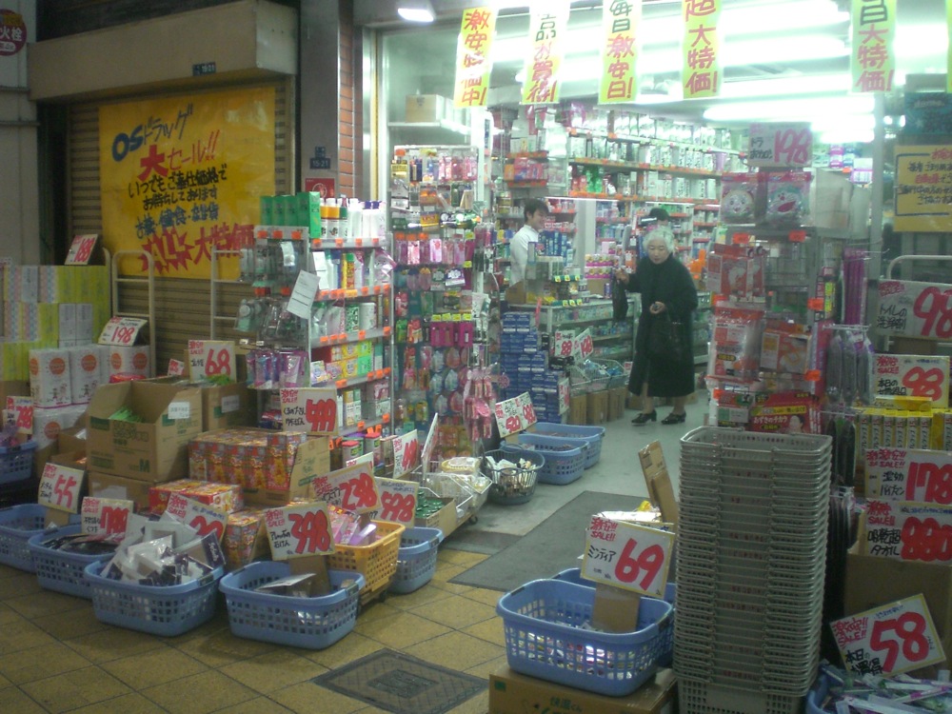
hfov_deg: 49.0
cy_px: 357
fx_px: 1045
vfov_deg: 37.7
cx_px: 476
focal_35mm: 38
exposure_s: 1/60
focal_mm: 6.3
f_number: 3.1
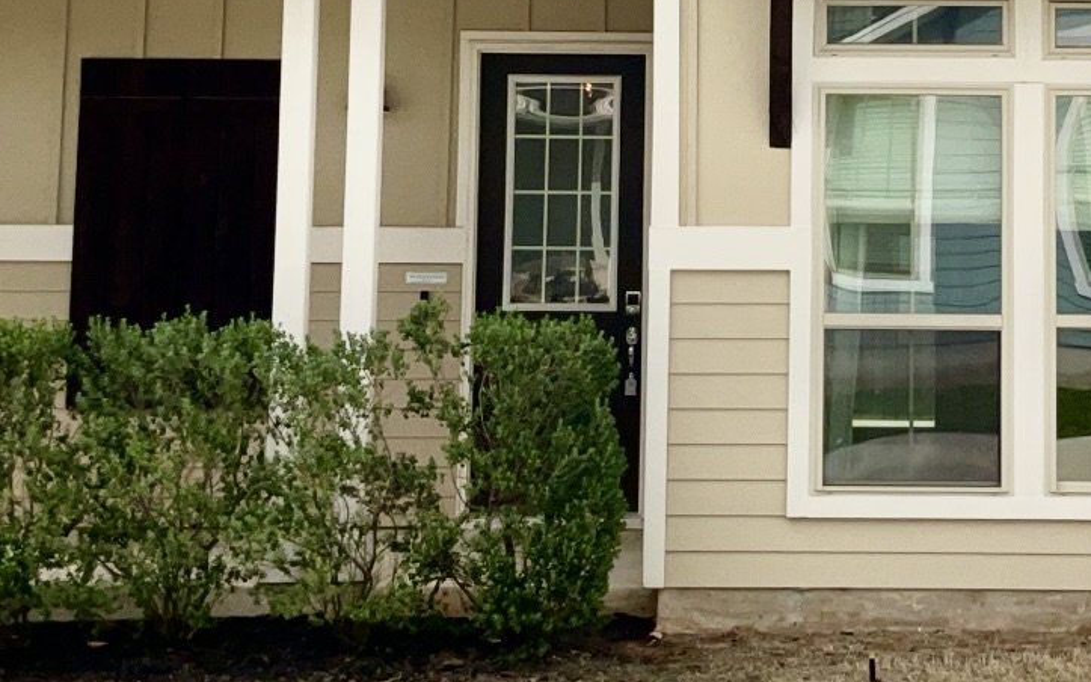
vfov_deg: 16.8
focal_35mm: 76
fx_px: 2260
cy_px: 6
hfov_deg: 26.7
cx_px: 845
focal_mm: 3
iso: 25
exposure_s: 1/2227
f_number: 1.8
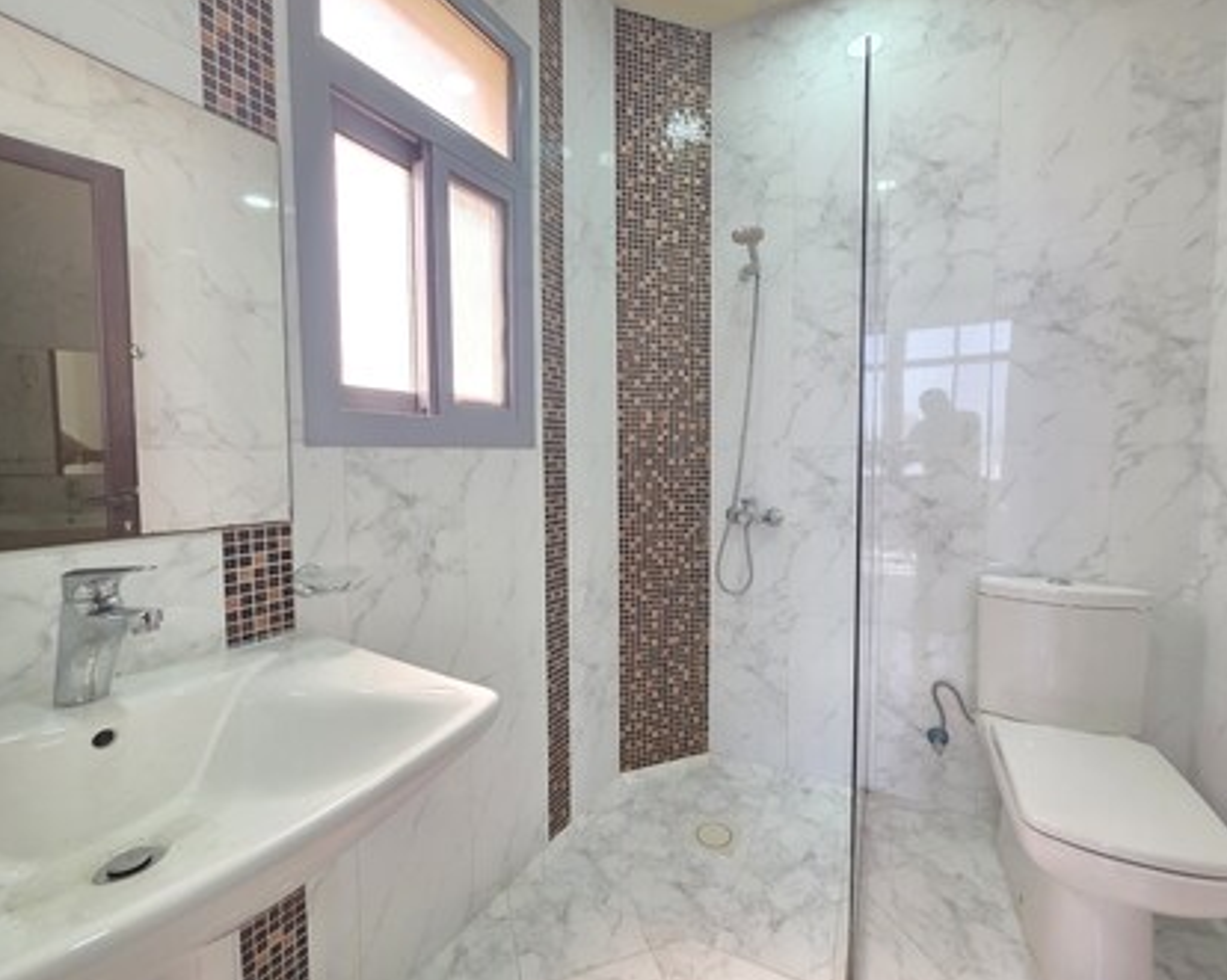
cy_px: 493
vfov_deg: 88.0
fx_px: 508
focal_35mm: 14
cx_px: 648
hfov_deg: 100.6
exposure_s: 1/100
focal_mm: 2.2
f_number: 1.9
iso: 160
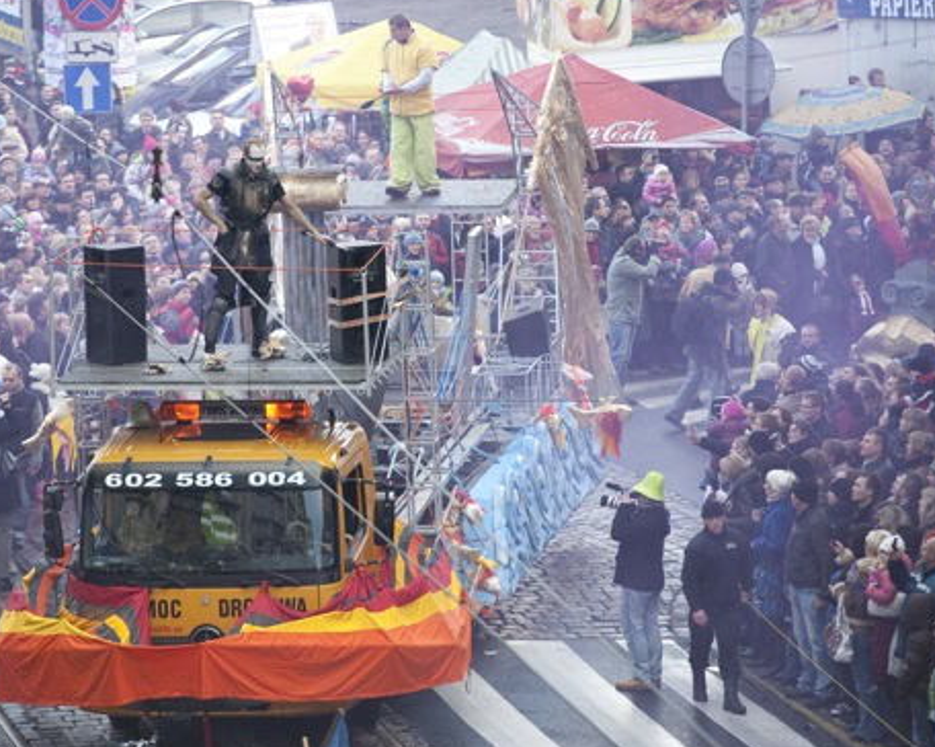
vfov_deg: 6.9
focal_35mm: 224
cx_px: 369
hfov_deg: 8.6
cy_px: 357
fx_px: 6193
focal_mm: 170
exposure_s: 1/640
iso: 640
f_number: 2.8
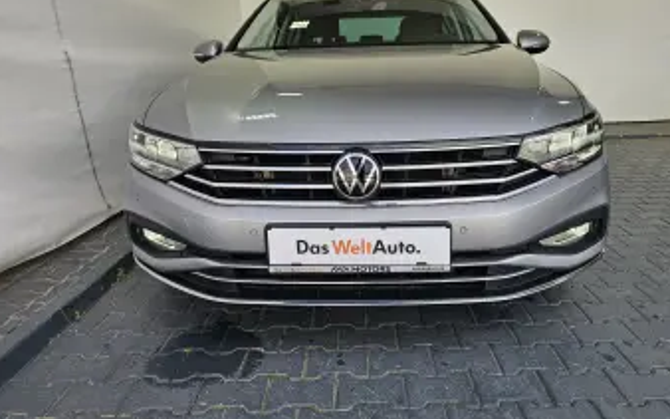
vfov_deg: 47.5
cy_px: 193
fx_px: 475
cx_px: 347
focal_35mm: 26
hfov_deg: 70.4
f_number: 1.7
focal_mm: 6.3
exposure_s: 1/229
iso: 20
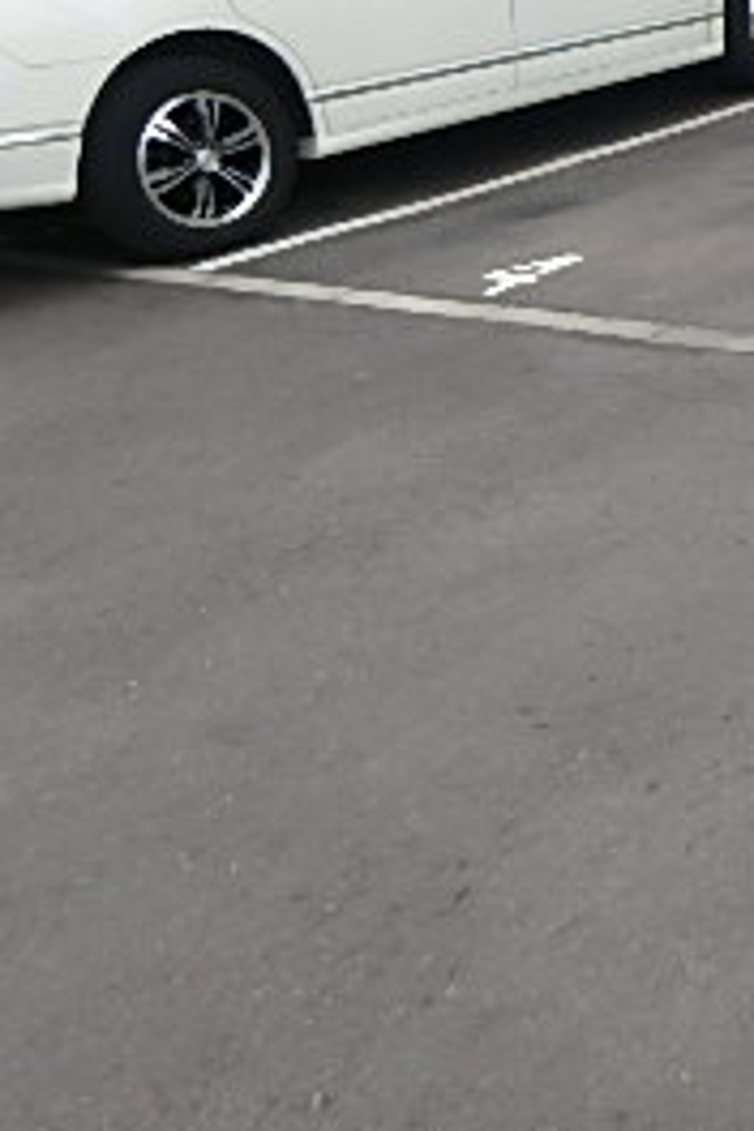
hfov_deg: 20.5
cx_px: 1234
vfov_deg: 35.8
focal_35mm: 53
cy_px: 167
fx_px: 1665
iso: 125
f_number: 3.5
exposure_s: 1/200
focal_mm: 3.7
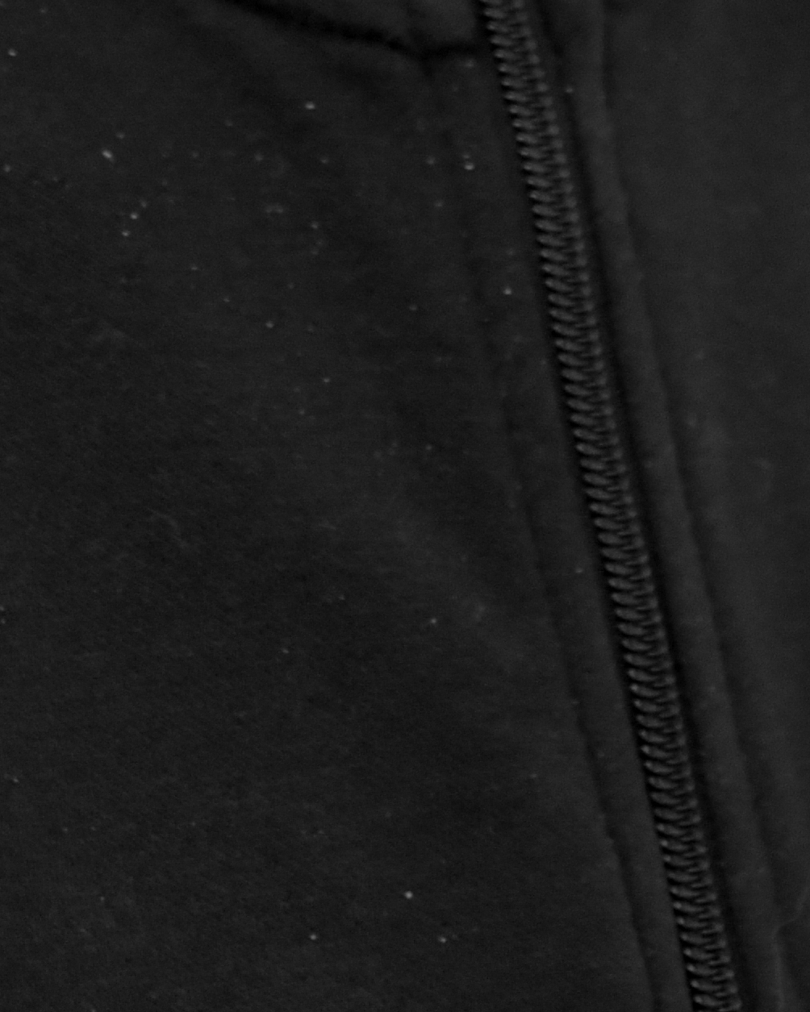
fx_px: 8361
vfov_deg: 6.7
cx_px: 315
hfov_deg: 5.5
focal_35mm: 279
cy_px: -915
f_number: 4
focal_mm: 62
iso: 1600
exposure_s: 1/60
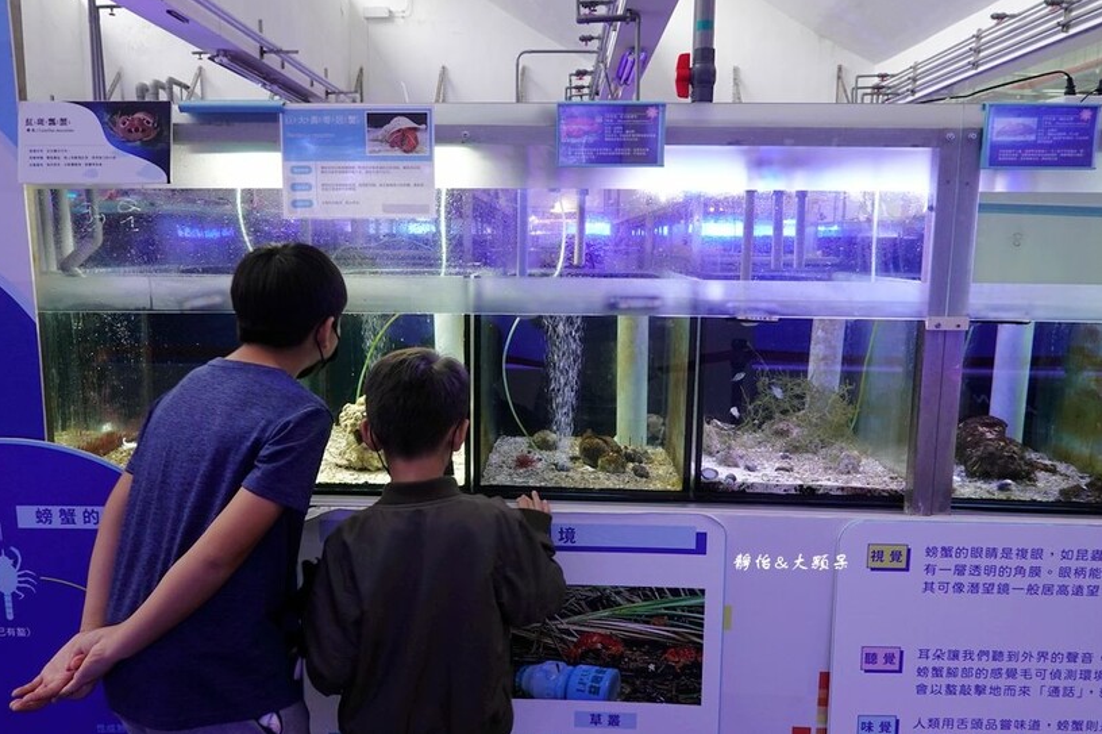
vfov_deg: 51.2
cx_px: 536
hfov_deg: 71.5
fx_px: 765
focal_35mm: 25
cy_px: 356
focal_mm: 9
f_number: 2.8
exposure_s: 1/30
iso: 500
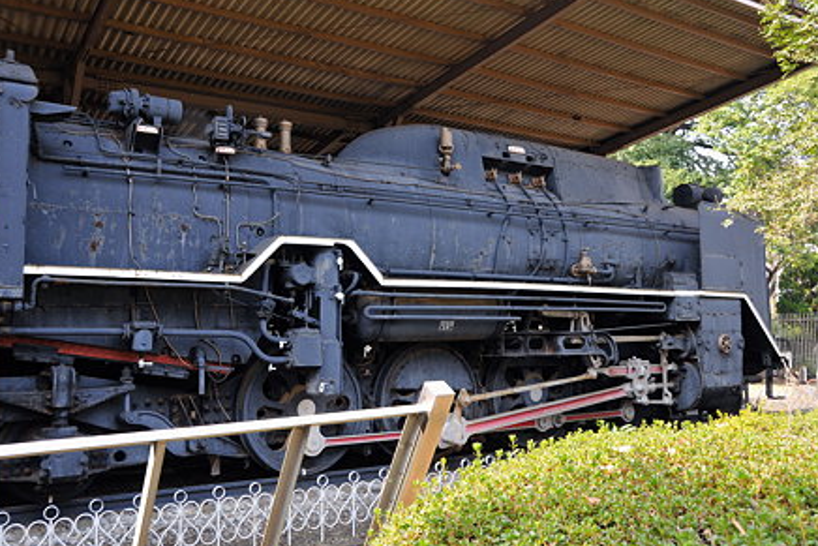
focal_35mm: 34
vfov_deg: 38.9
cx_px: 407
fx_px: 773
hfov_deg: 55.8
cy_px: 269
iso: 400
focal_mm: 22
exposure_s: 1/160
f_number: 6.3
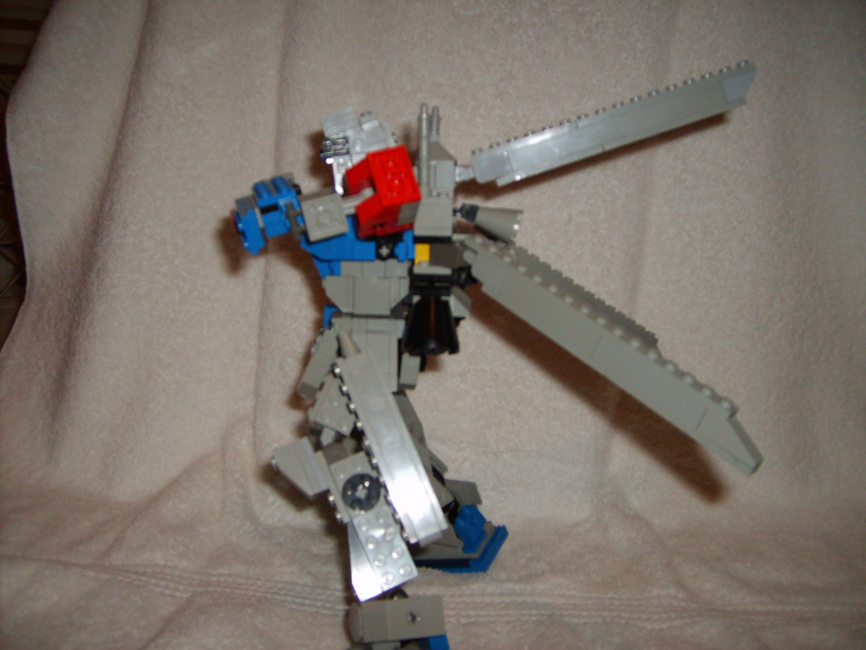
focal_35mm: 35
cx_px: 433
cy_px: 325
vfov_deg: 40.7
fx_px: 876
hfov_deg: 52.6
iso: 100
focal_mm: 5.8
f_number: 2.8
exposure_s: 1/45
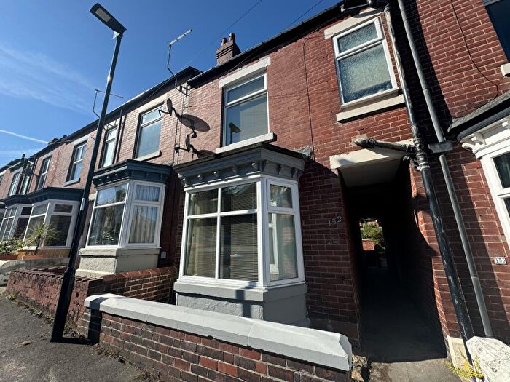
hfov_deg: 102.1
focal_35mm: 14
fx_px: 206
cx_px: 255
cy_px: 191
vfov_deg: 85.7
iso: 50
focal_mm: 2.22
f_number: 2.2
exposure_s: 1/1160
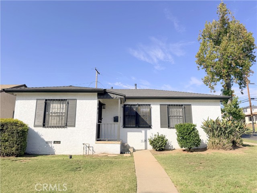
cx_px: 128
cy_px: 96
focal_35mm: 24
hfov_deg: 71.6
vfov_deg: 56.8
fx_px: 178
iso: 80
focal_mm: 6.76
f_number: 1.78
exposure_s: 1/7353
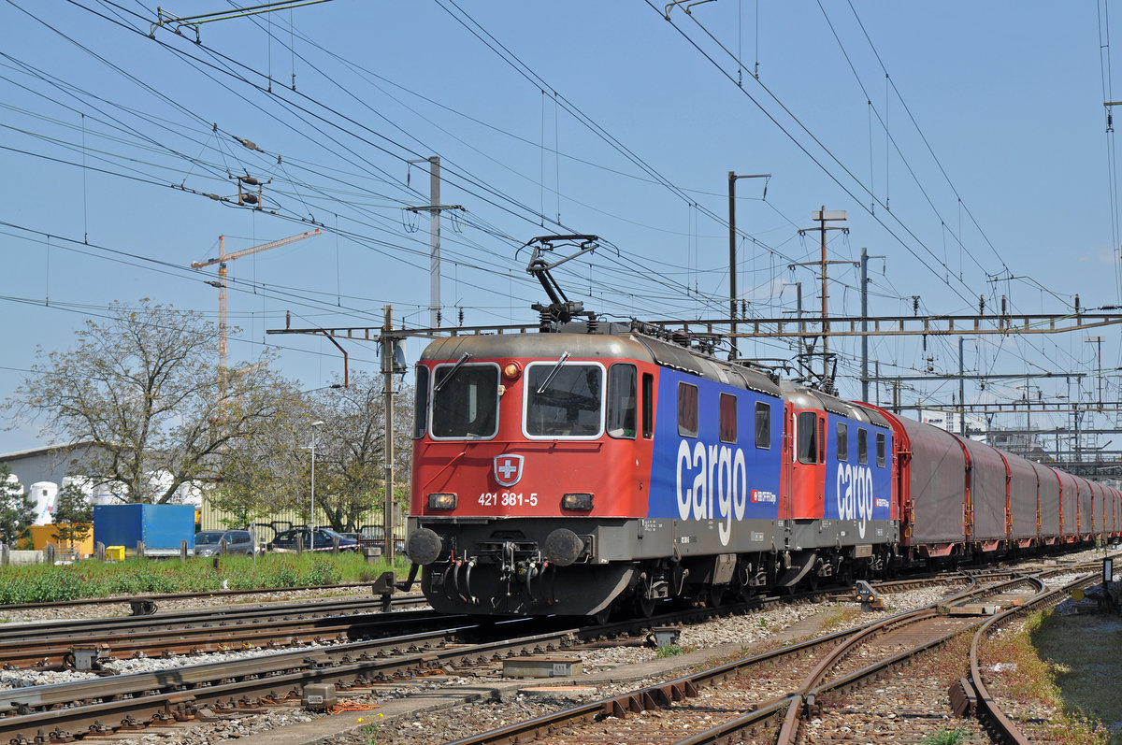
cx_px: 561
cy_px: 372
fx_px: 2615
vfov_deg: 16.2
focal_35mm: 84
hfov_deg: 24.2
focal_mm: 56
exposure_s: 1/1000
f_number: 5.6
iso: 200
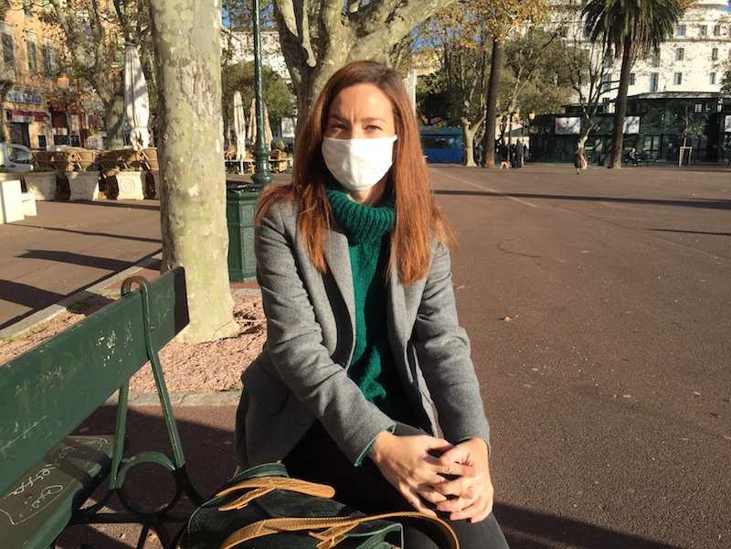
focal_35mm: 29
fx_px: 612
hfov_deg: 61.7
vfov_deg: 48.2
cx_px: 366
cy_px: 274
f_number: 2.2
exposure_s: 1/1236
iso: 32
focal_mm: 4.15
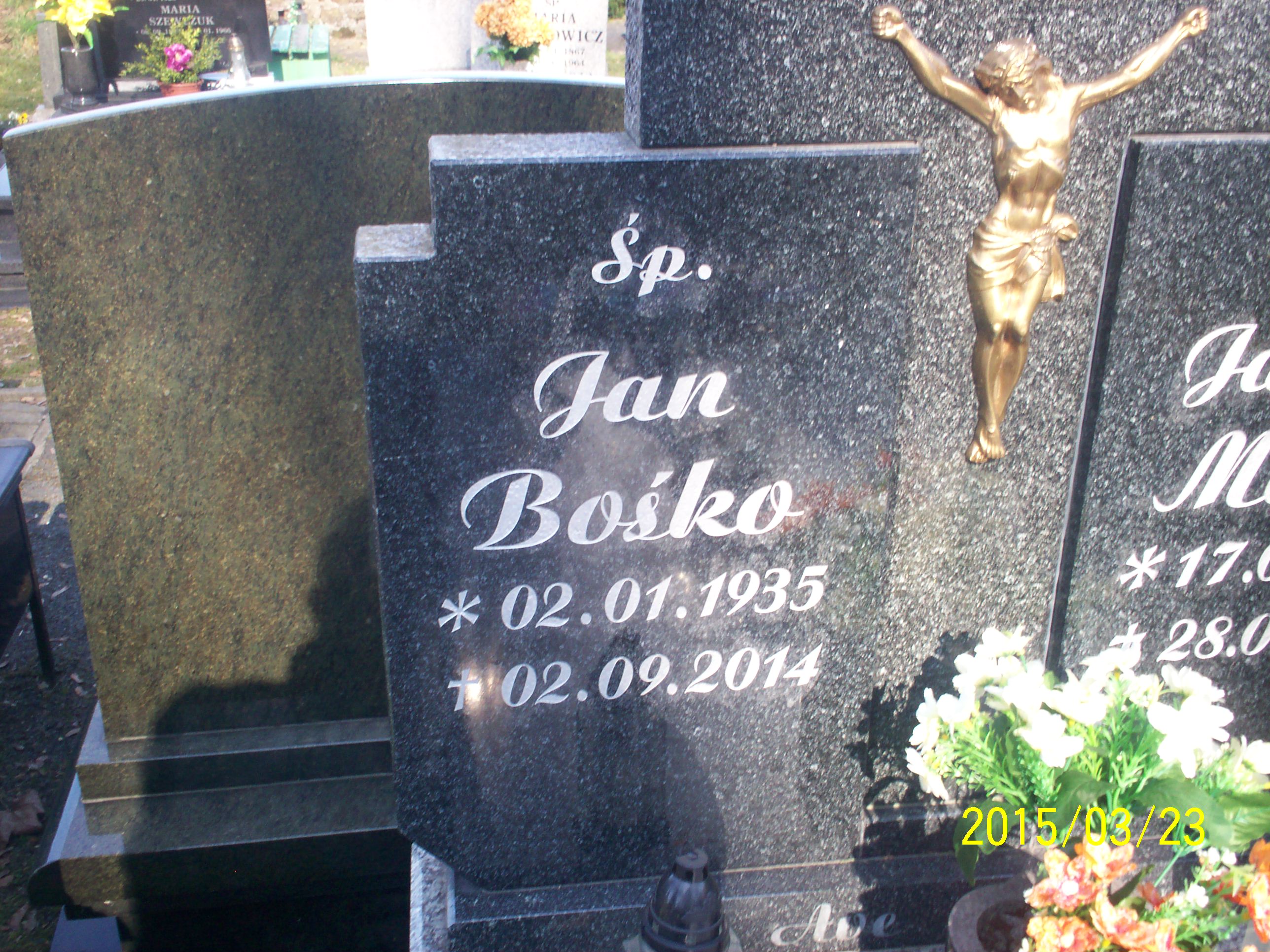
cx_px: 635
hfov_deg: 51.4
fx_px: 1321
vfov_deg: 39.7
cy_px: 476
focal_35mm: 36
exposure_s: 1/73.5
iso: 100
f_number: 4.5
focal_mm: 6
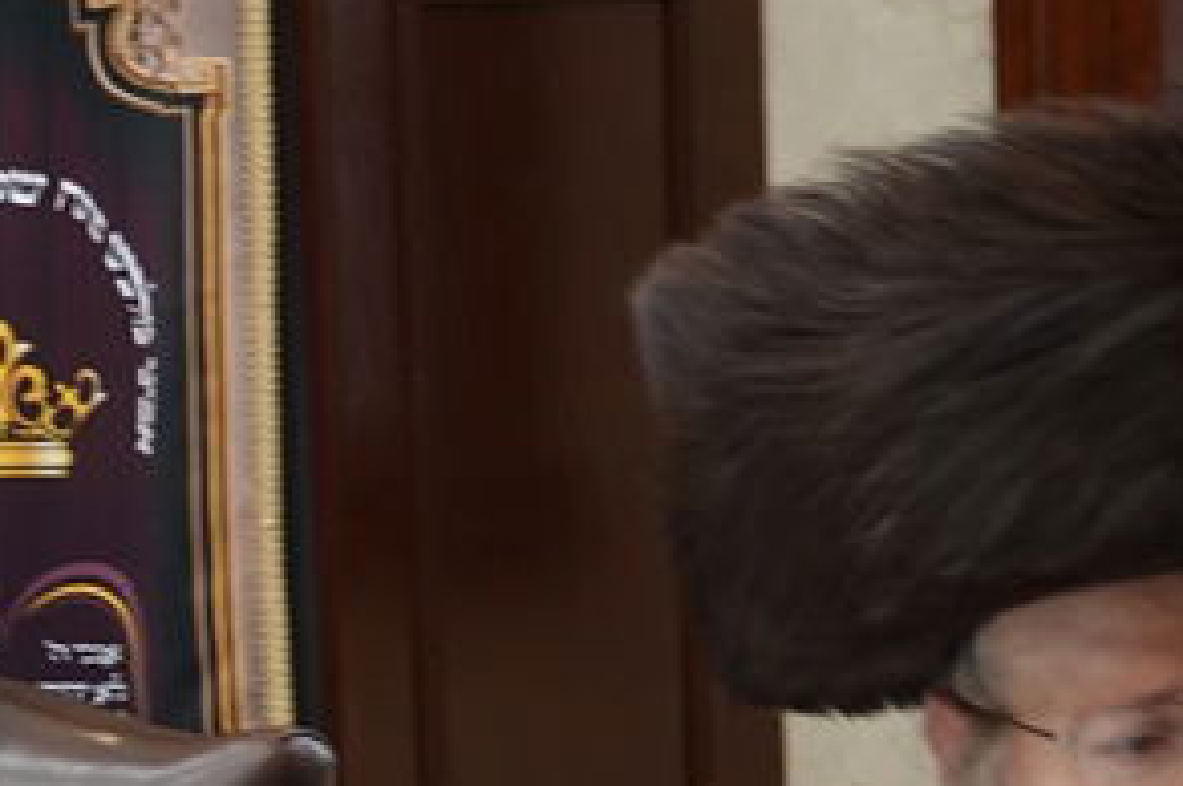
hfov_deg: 11.7
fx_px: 5416
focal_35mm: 165
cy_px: 857
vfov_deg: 8.2
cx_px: -802
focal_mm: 17.53
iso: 320
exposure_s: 1/50
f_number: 4
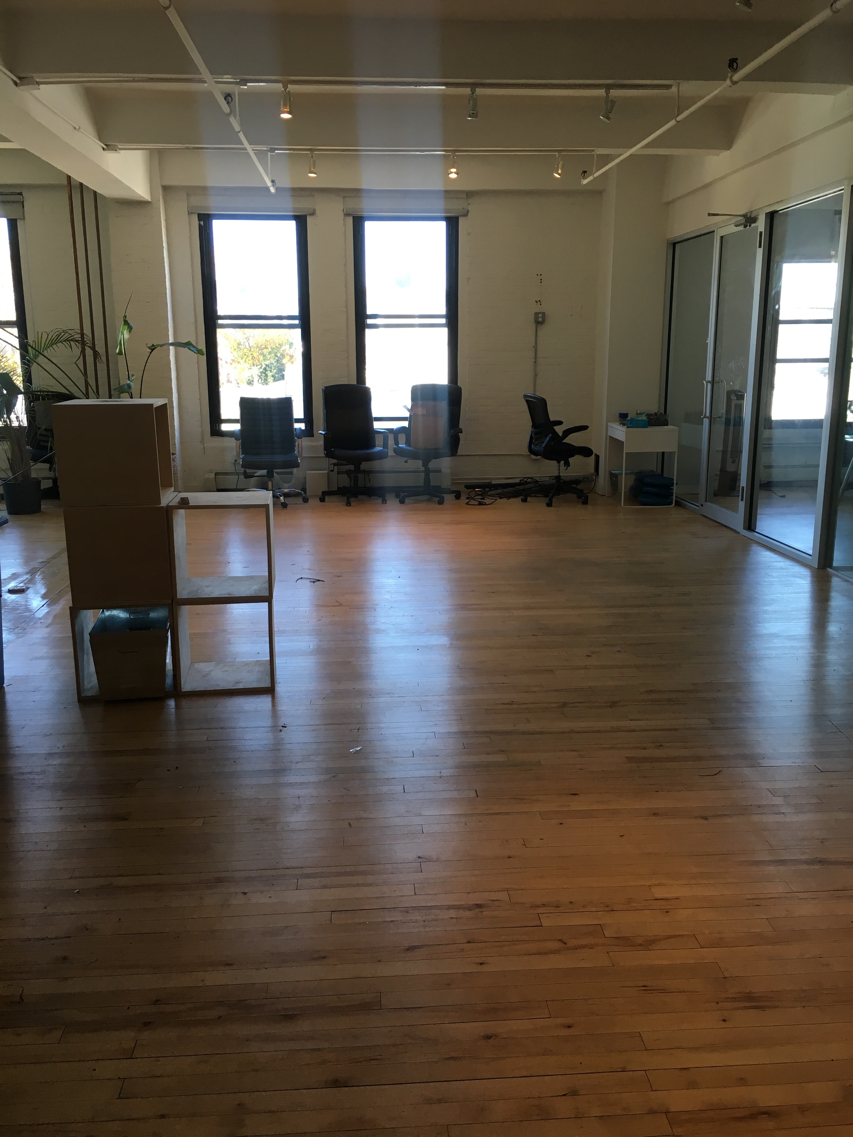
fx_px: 953
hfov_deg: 48.2
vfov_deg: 61.7
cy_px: 568
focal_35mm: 29
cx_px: 426
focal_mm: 4.15
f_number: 2.2
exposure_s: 1/40
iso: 25
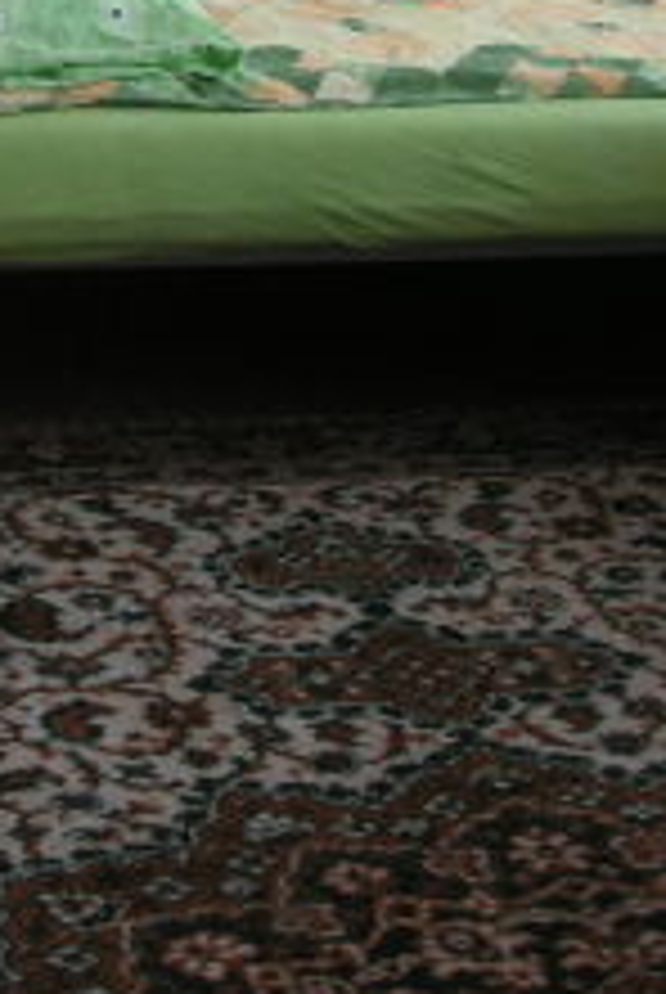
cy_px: 90
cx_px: 160
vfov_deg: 16.9
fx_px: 3292
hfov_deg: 11.5
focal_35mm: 119
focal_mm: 6.3
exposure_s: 1/45
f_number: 3.3
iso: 80
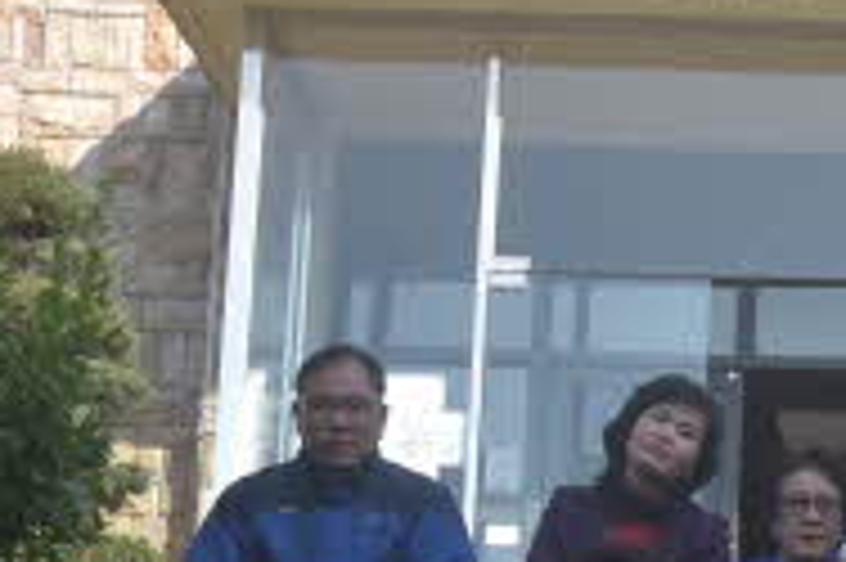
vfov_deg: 8.5
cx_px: 1359
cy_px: 715
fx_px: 3726
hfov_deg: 12.2
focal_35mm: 159
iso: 560
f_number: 8
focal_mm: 31
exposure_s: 1/500
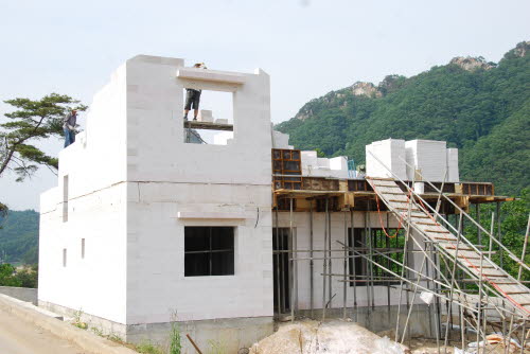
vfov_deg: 28.1
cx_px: 265
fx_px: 707
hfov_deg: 41.1
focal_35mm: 48
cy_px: 177
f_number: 7.1
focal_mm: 32
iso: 100
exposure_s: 1/200
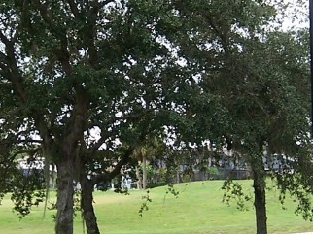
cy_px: 114
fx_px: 949
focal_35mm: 105
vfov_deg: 14.1
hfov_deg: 18.6
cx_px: 83
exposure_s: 1/125
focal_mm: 5.5
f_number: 3.4
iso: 80
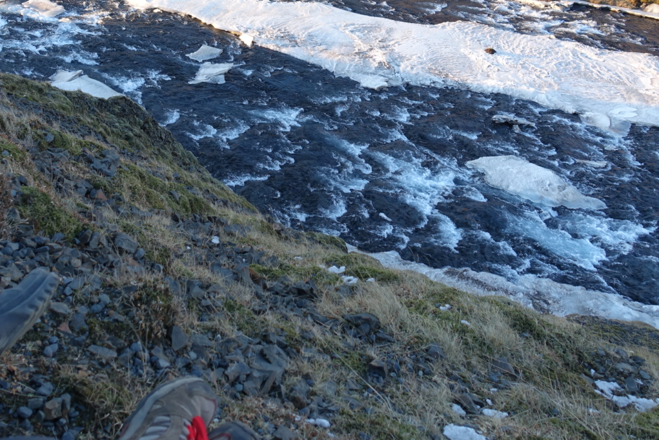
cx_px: 274
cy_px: 146
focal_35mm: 38
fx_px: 696
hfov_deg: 50.4
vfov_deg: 34.8
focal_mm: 8.8
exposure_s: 1/80
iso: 125
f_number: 3.2
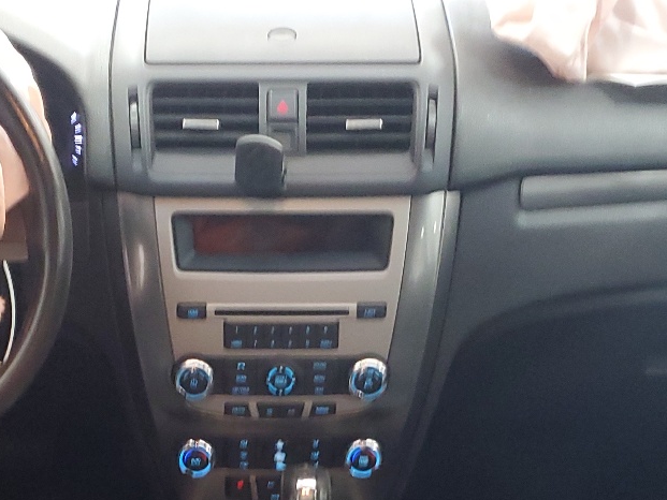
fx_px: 1291
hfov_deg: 28.9
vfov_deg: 20.6
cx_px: 262
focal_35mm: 67
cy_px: 591
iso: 300
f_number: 1.5
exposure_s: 1/24
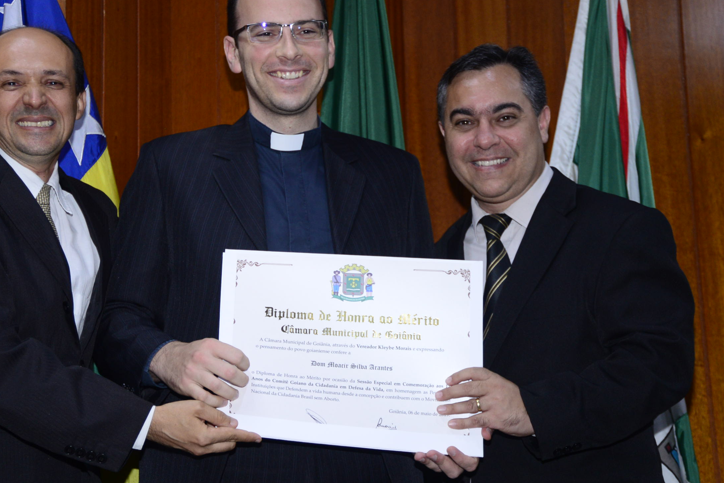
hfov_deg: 25.3
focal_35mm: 80
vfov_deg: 17.1
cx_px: 284
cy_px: 209
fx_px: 1609
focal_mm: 58
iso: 1600
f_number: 5
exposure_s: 1/125
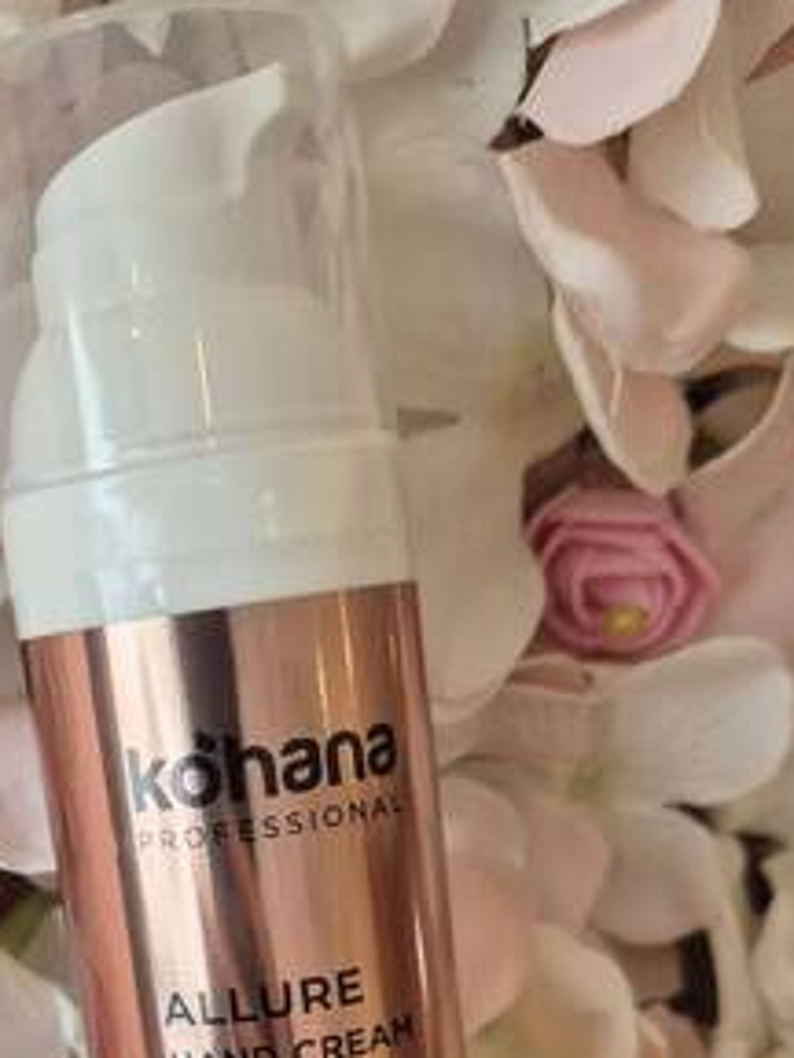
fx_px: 1468
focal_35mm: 48
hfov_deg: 29.8
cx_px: 195
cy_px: 1032
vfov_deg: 36.1
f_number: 1.8
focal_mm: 5.4
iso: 160
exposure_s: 1/100
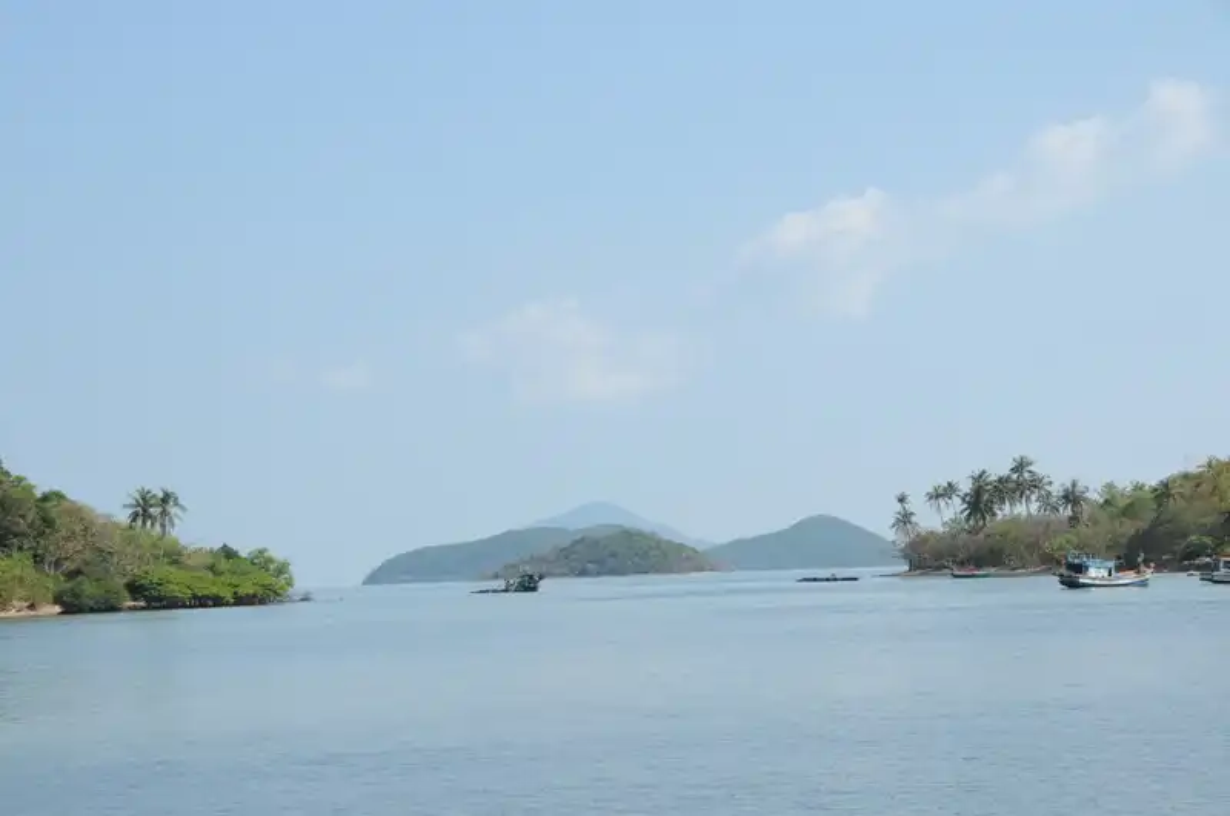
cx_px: 615
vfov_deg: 14.7
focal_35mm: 93
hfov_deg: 21.9
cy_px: 408
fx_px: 3173
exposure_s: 1/200
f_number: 11
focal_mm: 62
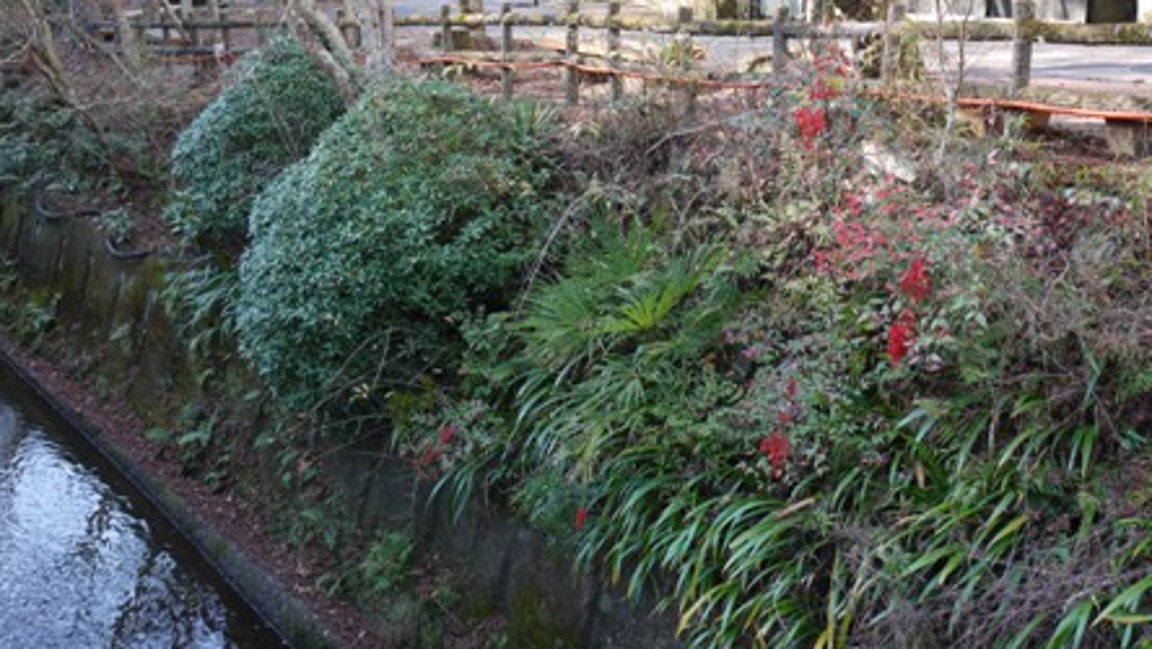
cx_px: 573
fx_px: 1344
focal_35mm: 44
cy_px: 265
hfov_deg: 46.4
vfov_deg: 27.1
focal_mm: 20
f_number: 4.5
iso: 100
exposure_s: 1/40
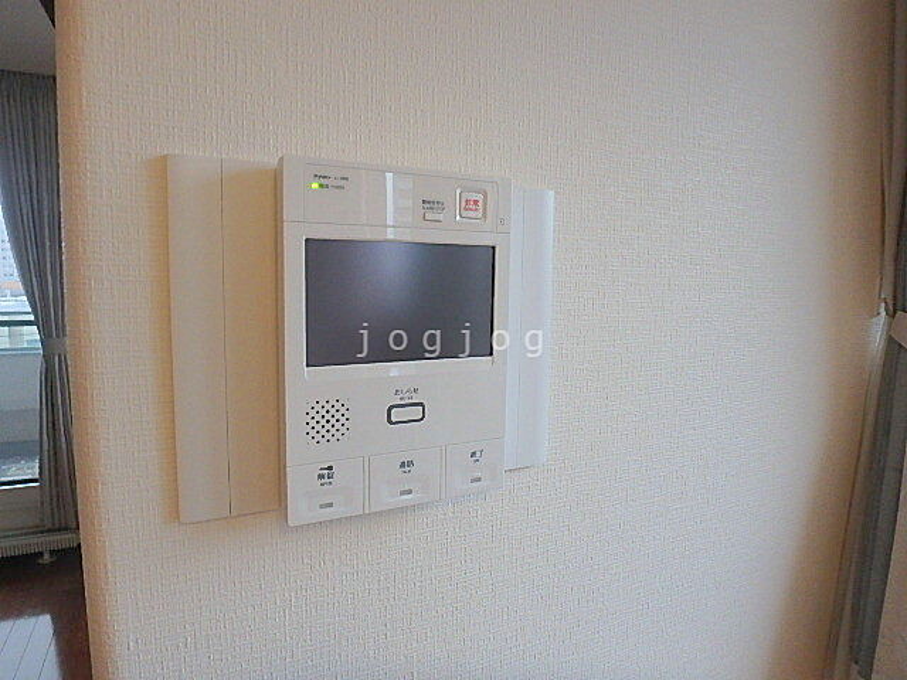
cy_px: 340
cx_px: 454
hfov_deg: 79.0
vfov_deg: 63.4
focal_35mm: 21
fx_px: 550
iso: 400
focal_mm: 3.7
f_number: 3.5
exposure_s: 1/30
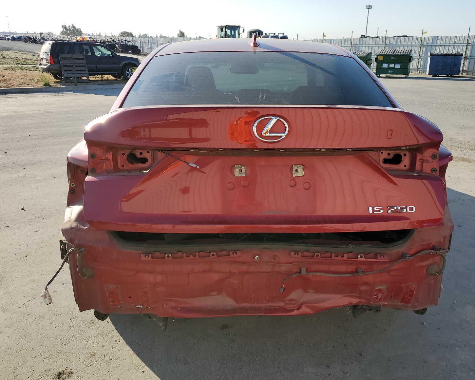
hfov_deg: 62.1
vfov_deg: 51.5
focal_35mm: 28
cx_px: 256
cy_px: 188
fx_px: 394
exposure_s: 1/2500
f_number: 1.5
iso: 50
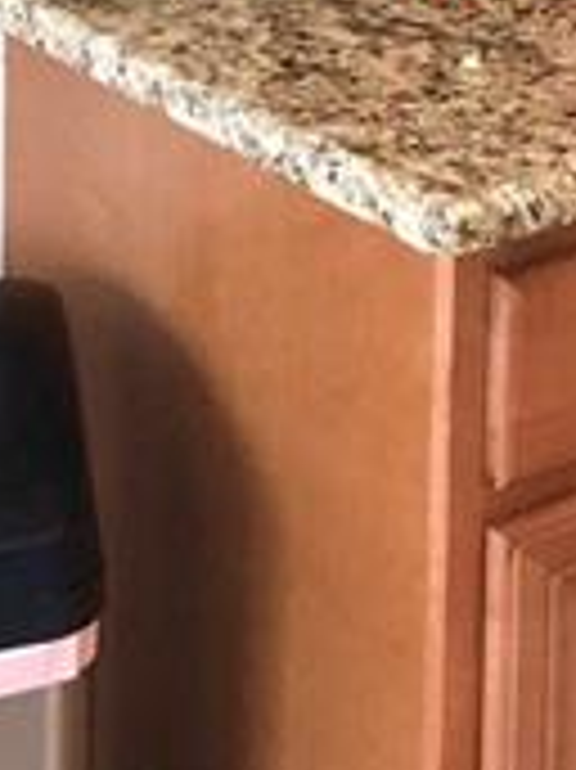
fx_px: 2888
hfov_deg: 10.7
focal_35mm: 130
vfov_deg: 13.5
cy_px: -639
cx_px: 1035
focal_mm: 3.99
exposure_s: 1/60
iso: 80
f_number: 1.8
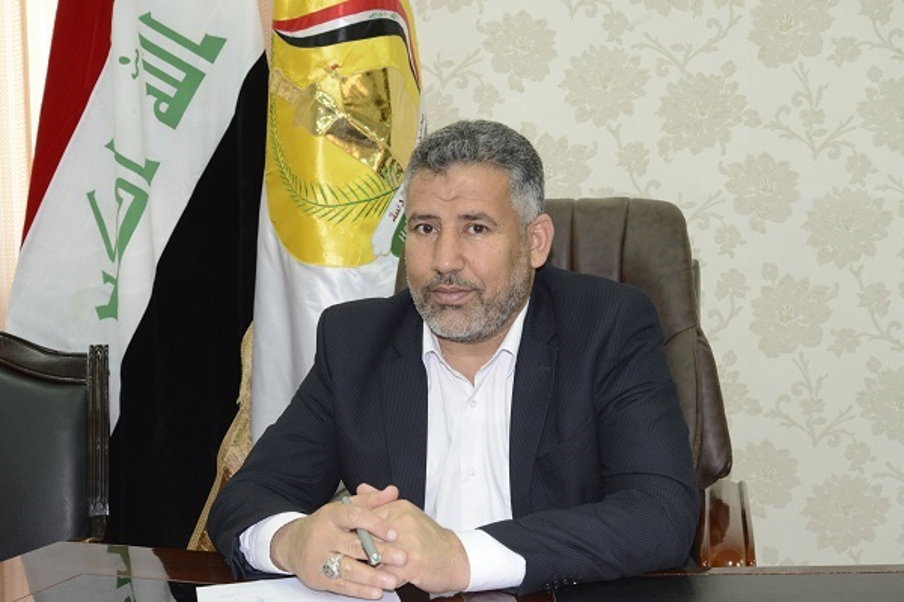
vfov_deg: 26.0
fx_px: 1306
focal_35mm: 52
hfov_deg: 38.2
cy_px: 301
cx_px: 452
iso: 2500
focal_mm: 52
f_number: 8
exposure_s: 1/60
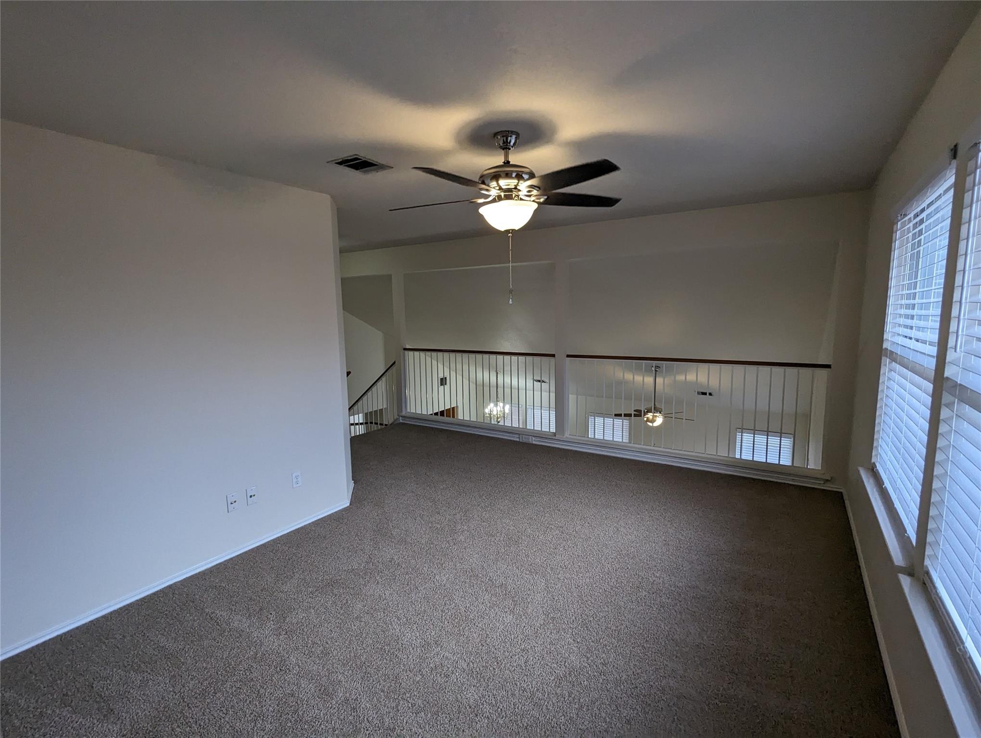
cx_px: 490
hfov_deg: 94.4
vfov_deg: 78.2
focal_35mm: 16
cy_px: 369
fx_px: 454
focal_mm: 2.35
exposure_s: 1/171
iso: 232
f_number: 2.2
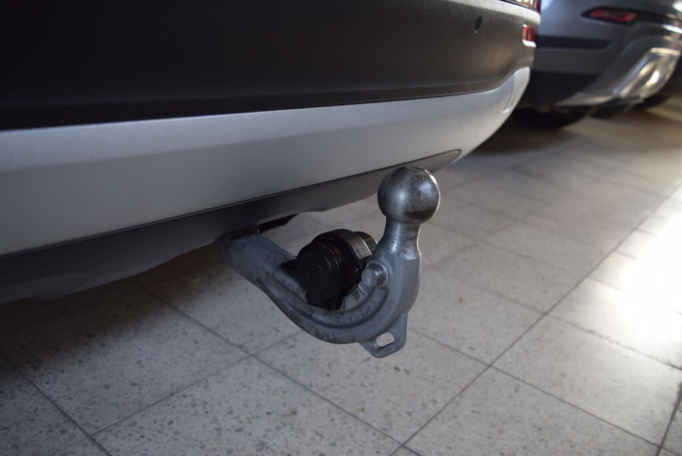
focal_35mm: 33
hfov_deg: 57.2
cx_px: 341
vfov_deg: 40.0
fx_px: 625
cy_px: 228
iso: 400
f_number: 4
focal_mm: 22
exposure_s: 1/80
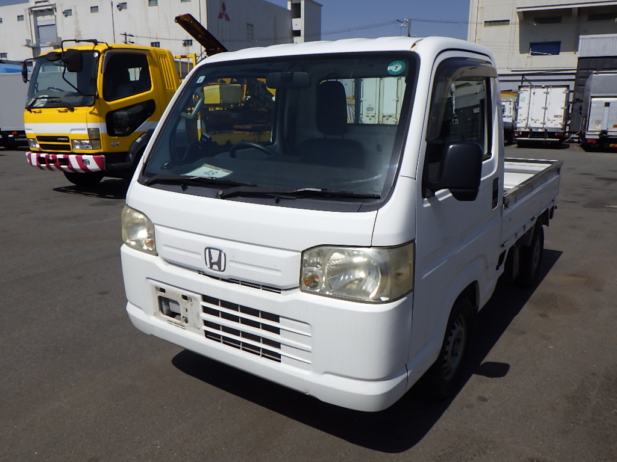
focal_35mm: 28
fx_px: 499
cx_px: 308
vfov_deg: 49.7
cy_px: 231
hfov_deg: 63.4
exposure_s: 1/2500
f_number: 4.2
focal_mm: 5
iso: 125
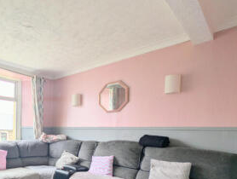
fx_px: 172
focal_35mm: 25
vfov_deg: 52.3
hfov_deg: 61.2
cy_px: 138
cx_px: 35
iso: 48
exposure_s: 1/117
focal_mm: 2.23
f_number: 1.95
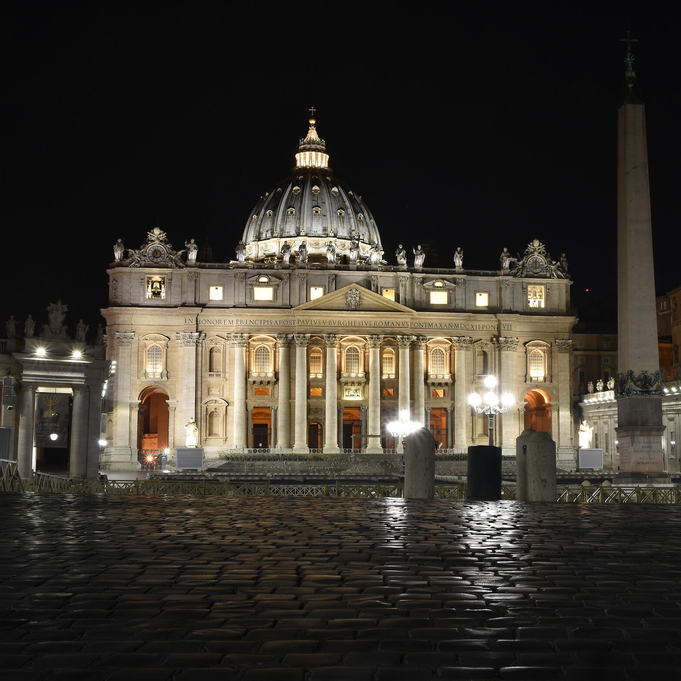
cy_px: 336
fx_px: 1135
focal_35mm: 51
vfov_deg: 33.4
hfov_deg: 33.2
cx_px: 443
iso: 100
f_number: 14
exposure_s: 15
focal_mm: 26
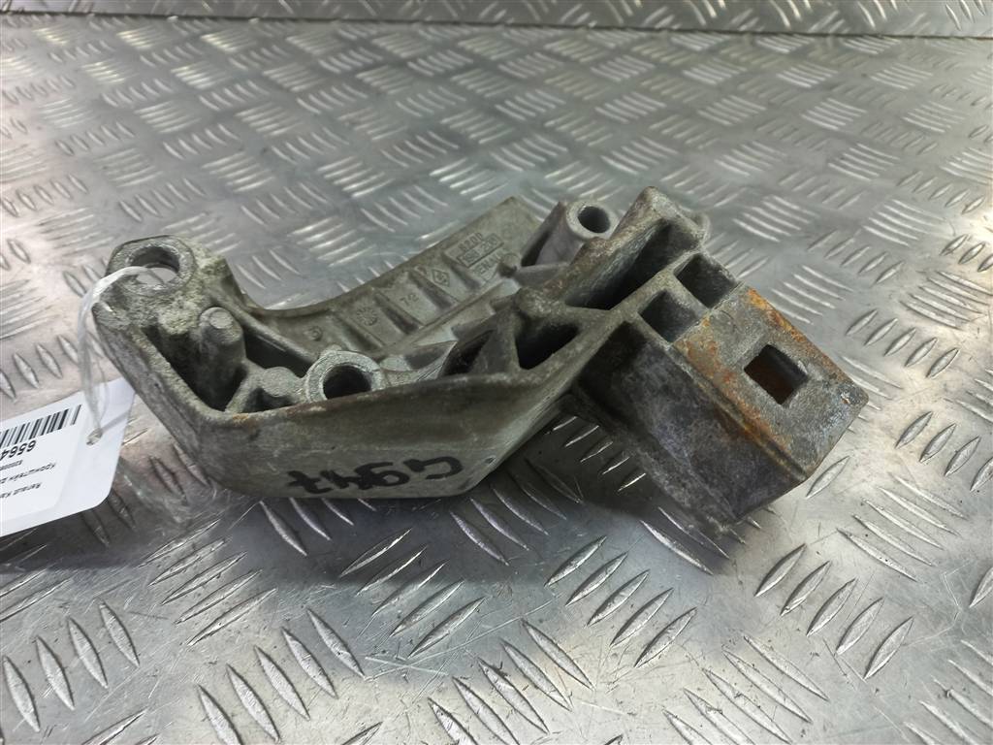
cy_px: 372
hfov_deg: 69.4
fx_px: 717
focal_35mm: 25
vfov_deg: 54.9
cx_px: 496
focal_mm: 4.6
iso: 64
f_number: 1.8
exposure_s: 1/50
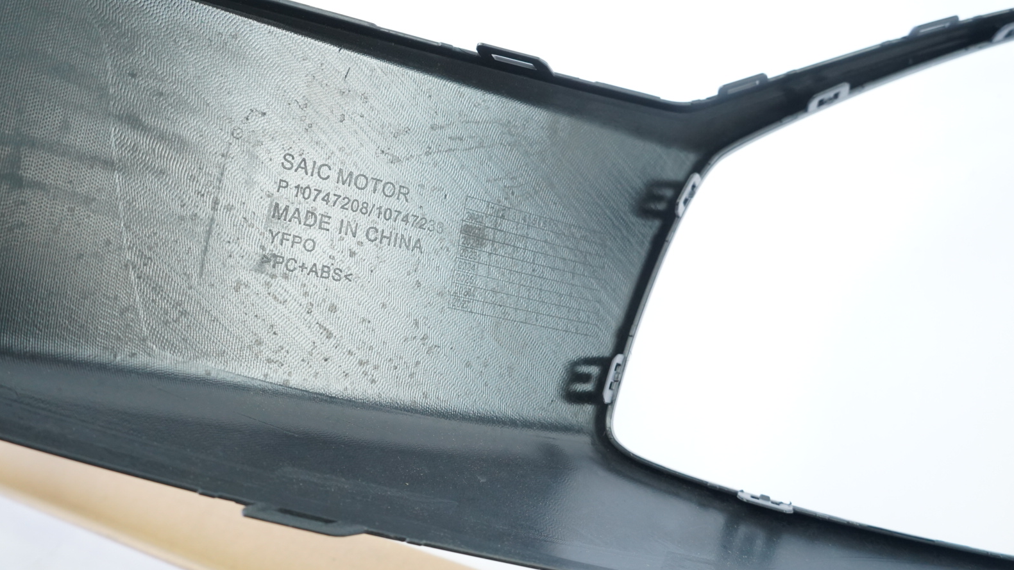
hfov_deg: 64.3
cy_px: 231
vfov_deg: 38.8
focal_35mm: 30
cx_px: 505
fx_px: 807
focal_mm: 28
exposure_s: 1/200
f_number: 5.6
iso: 2500
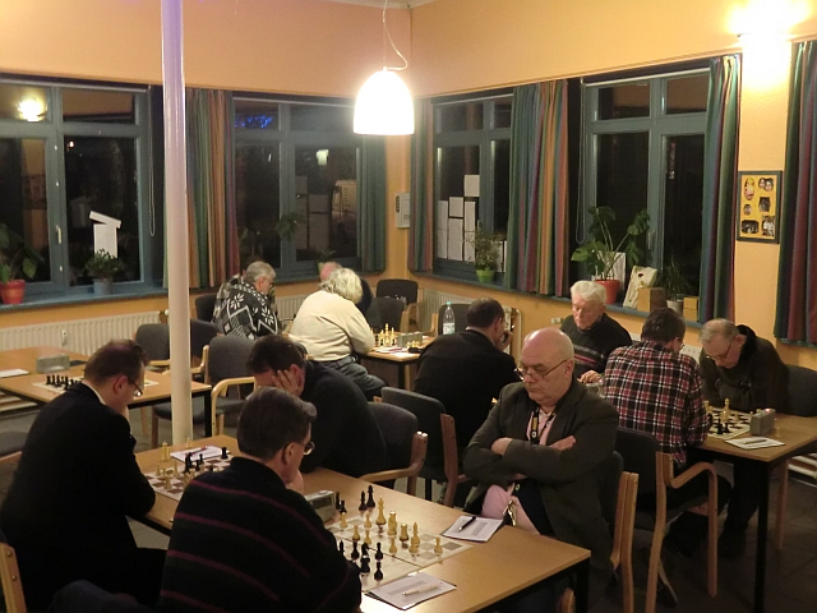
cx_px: 408
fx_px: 944
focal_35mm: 40
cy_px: 306
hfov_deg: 46.8
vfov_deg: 36.0
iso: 800
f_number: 3.8
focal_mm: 7.1
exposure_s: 1/10
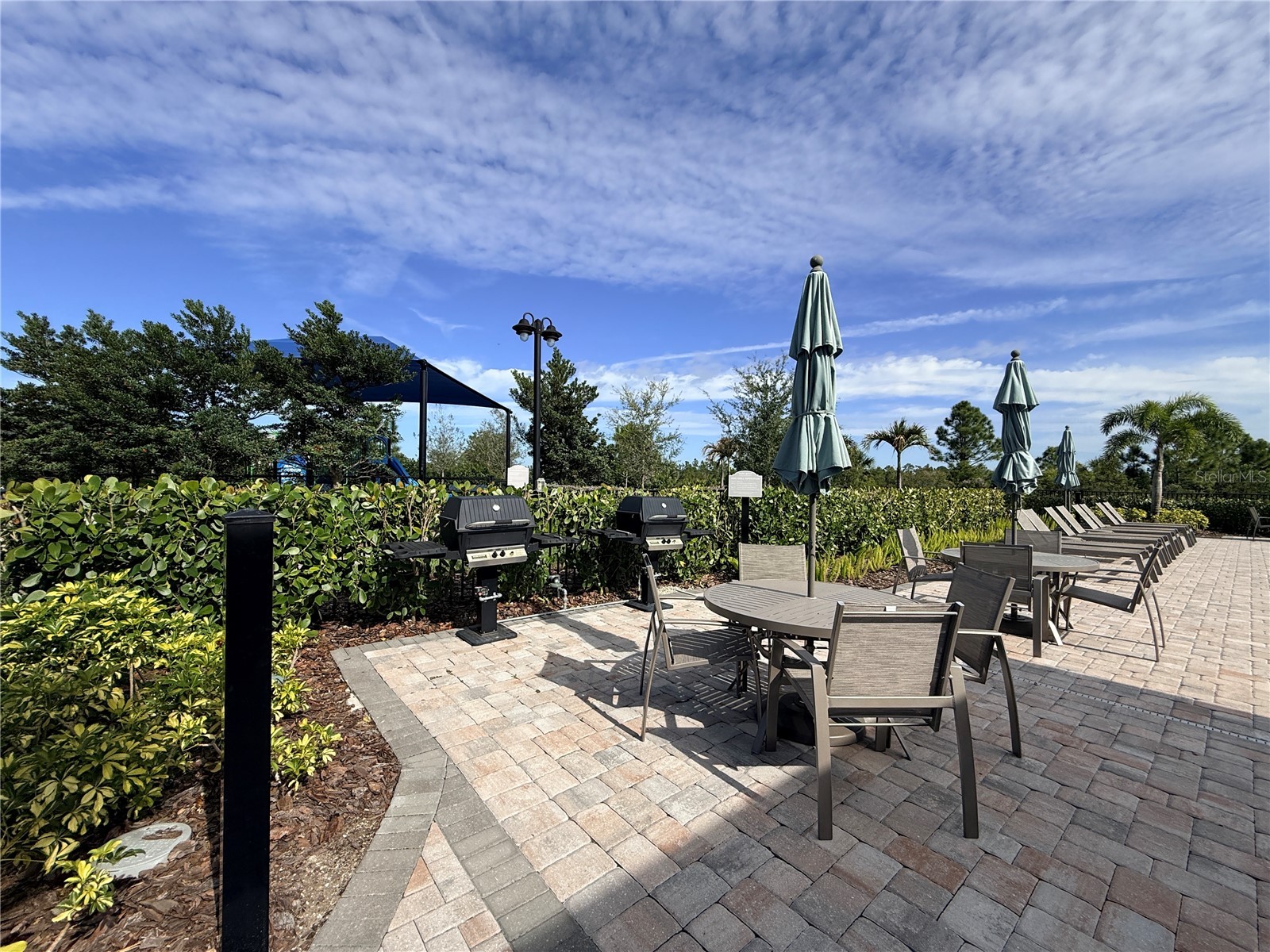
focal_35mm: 14
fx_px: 514
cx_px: 635
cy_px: 476
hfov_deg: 102.1
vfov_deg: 85.7
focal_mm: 2.22
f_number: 2.2
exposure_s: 1/2717
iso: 50
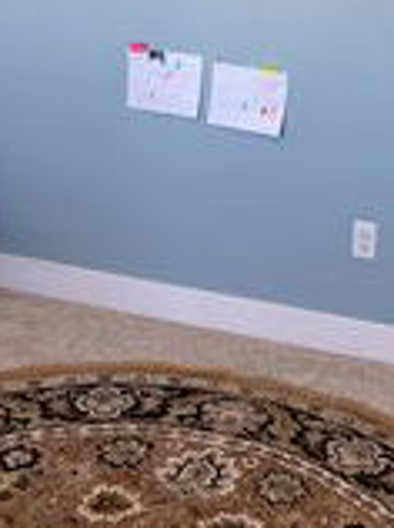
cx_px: 324
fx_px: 1004
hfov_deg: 21.9
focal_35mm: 66
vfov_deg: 27.2
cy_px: -37
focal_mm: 5.7
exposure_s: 1/120
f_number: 1.5
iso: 64
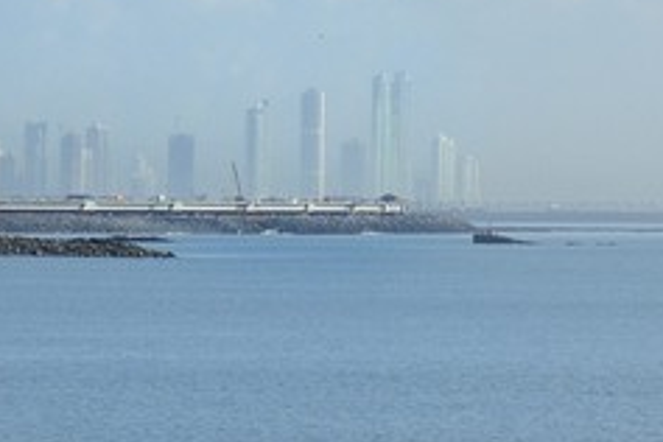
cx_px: -1351
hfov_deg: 5.5
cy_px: 418
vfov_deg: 3.9
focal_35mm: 351
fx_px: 6464
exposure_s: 1/200
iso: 200
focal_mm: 52
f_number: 14
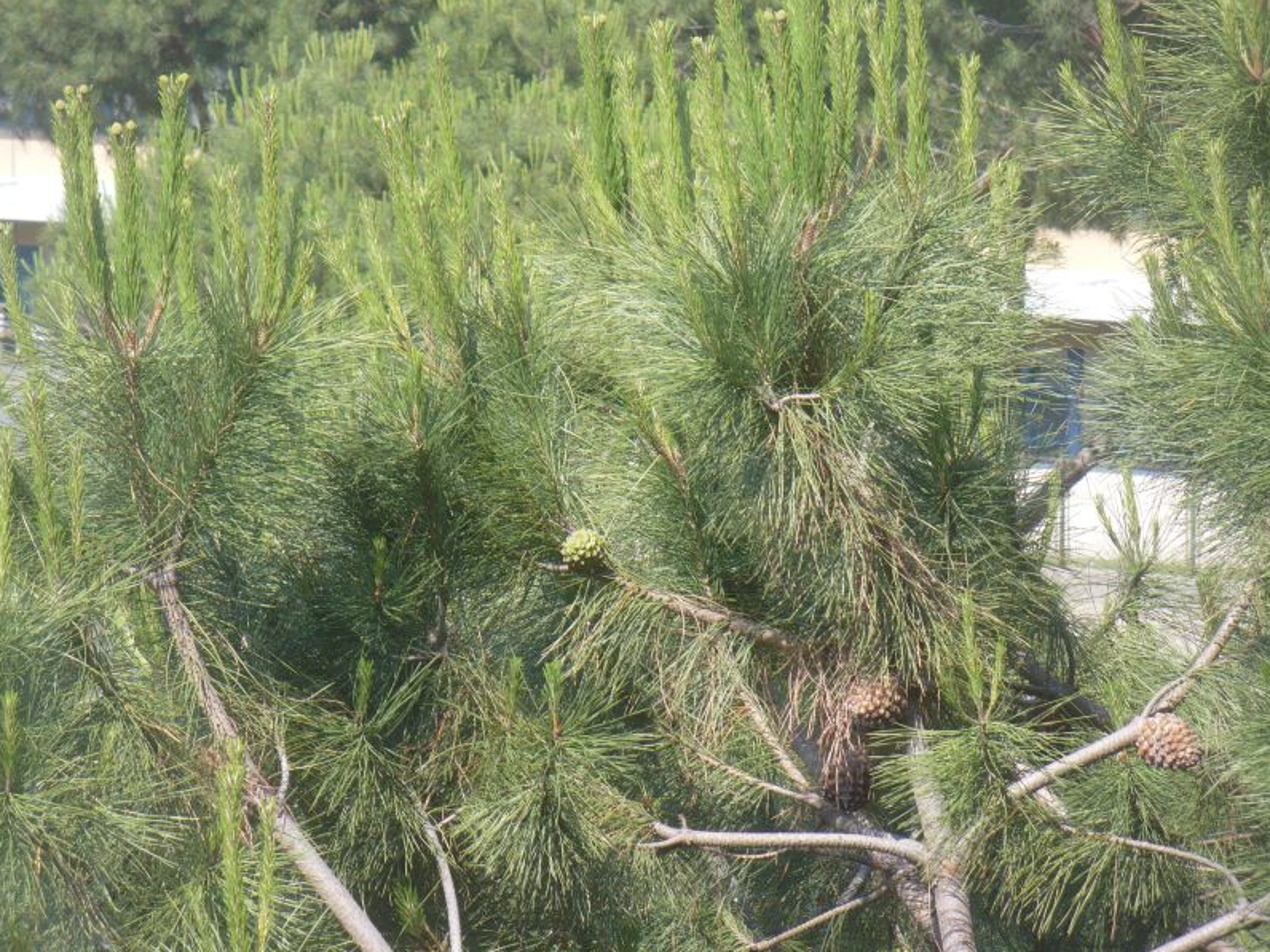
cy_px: 477
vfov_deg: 6.7
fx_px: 8181
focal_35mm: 223
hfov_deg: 8.9
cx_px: 635
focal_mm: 36.6
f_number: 4.5
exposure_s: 1/250
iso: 100
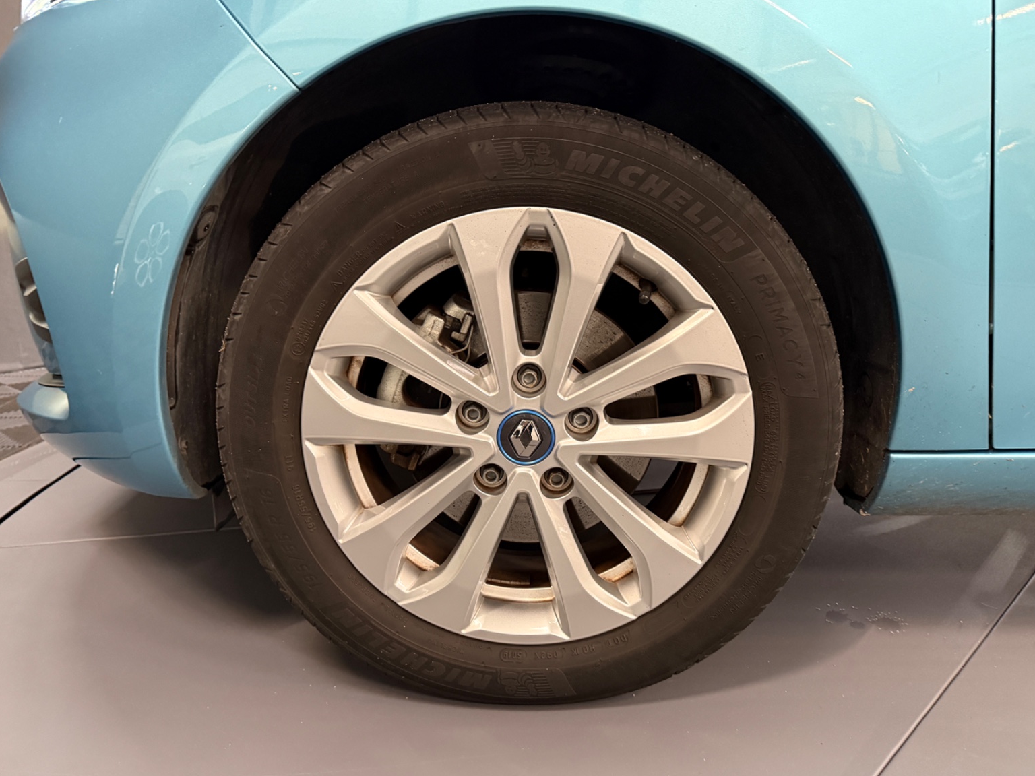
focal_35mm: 25
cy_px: 400
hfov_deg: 69.4
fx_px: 747
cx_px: 525
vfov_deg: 54.9
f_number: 1.78
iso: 640
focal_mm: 6.76
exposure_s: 1/50
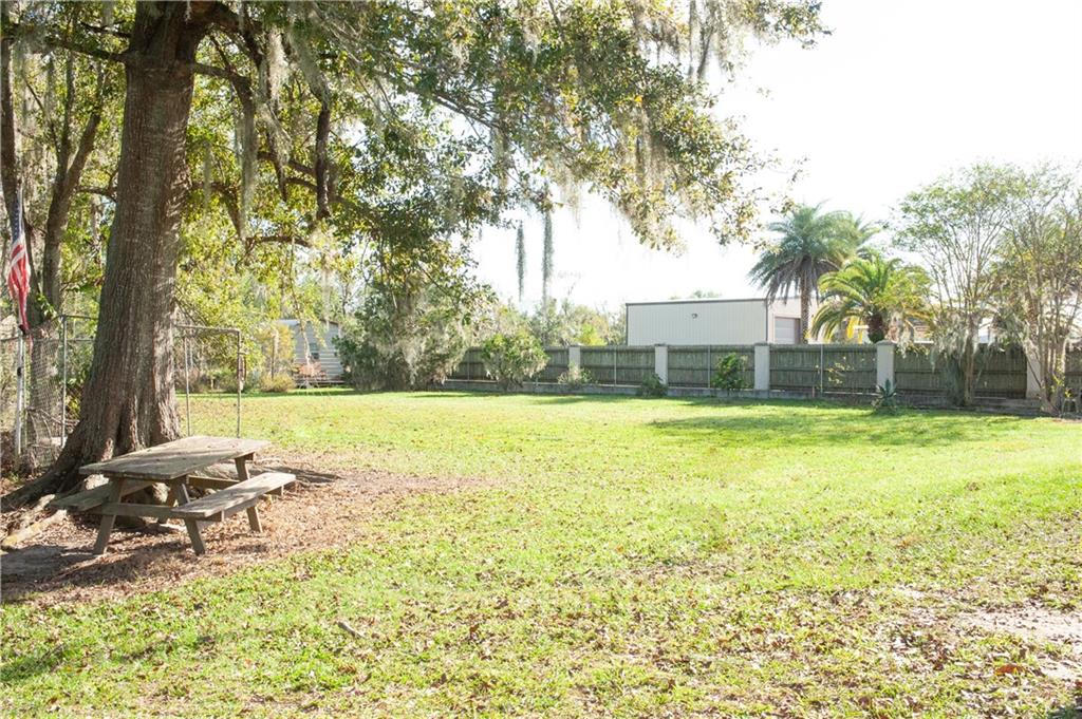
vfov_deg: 37.8
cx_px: 541
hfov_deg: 54.5
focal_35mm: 35
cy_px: 360
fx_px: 1051
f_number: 14
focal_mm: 35
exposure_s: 1/800
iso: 3200
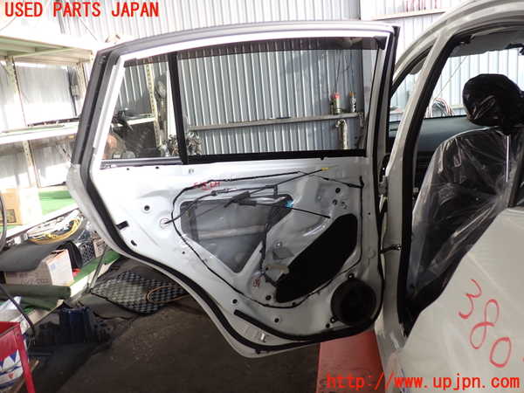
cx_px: 262
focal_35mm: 30
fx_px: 454
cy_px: 196
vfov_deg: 46.8
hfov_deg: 60.0
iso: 100
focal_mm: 5.4
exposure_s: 1/80
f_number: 2.3
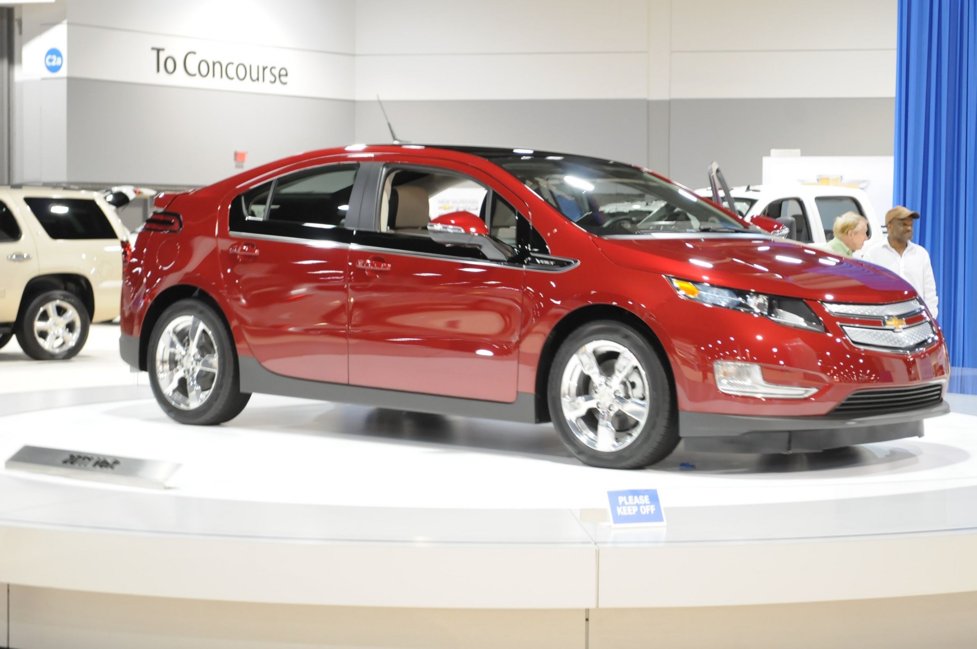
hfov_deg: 26.5
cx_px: 542
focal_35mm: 77
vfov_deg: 17.8
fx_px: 2075
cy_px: 289
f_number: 5.3
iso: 800
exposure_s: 1/10
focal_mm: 45
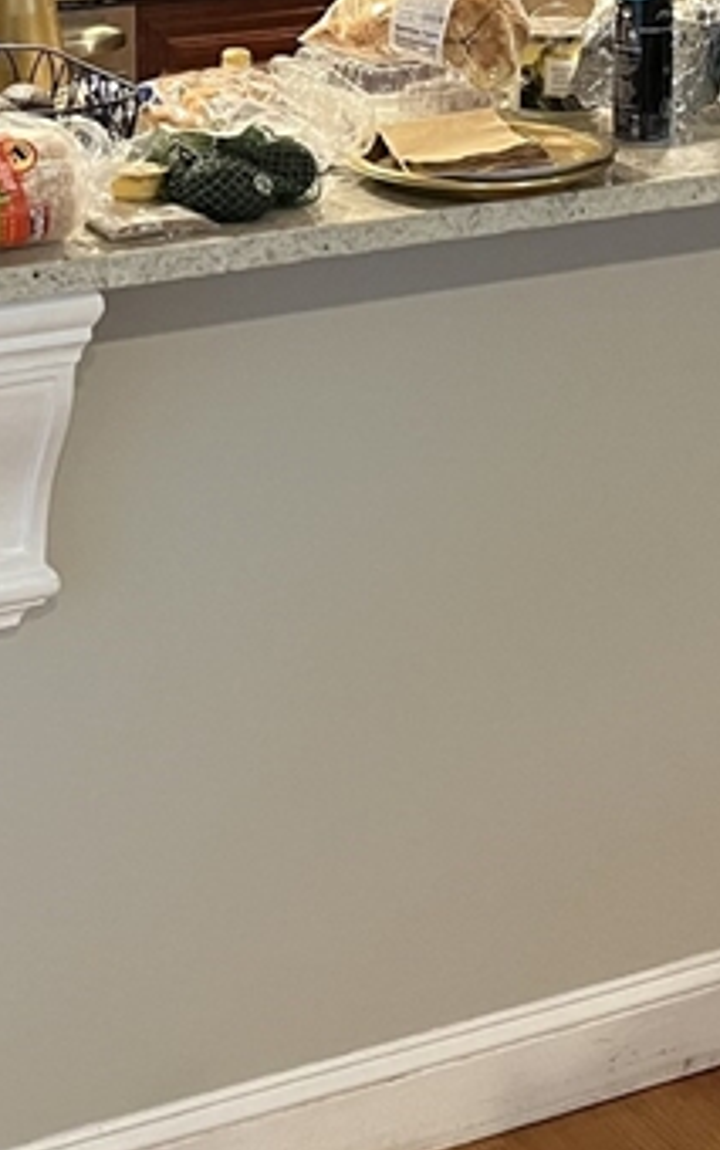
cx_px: 341
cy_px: 51
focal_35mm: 83
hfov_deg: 15.8
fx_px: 2601
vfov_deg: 24.0
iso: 400
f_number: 1.6
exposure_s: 1/60
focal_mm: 5.1
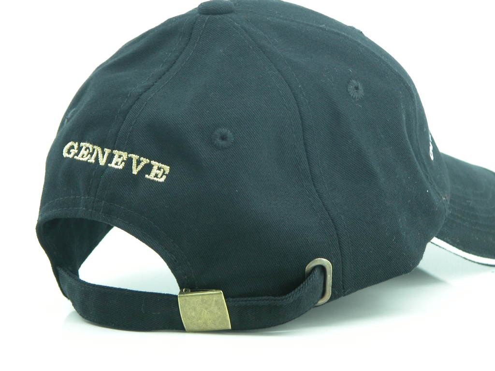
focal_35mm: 191
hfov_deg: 10.4
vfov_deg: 7.8
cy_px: 186
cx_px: 248
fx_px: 2731
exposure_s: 1/11.5
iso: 100
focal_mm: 48.5
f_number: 4
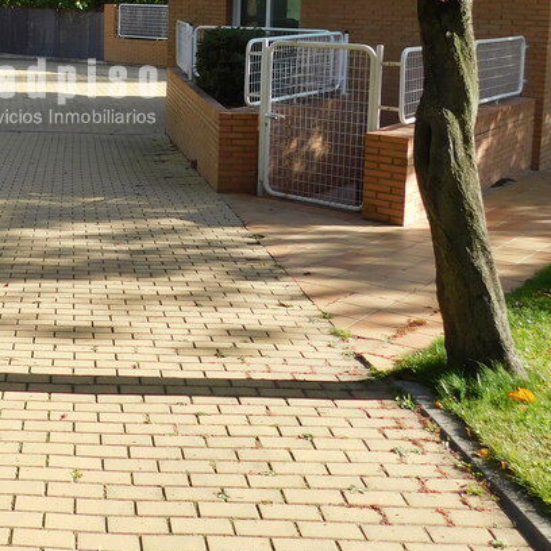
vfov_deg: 32.3
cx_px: 22
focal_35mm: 51
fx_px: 918
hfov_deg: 31.3
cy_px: 93
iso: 125
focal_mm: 4
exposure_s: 1/640
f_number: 3
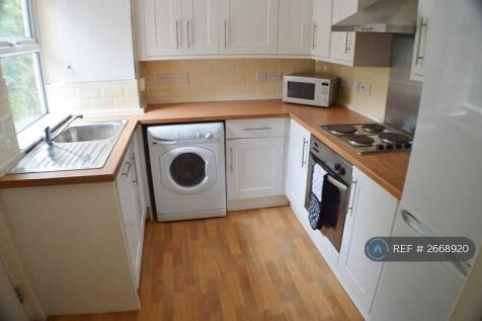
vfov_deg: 43.6
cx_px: 241
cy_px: 160
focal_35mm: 30
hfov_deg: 61.9
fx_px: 402
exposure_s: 1/80
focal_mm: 20
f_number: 4
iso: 400
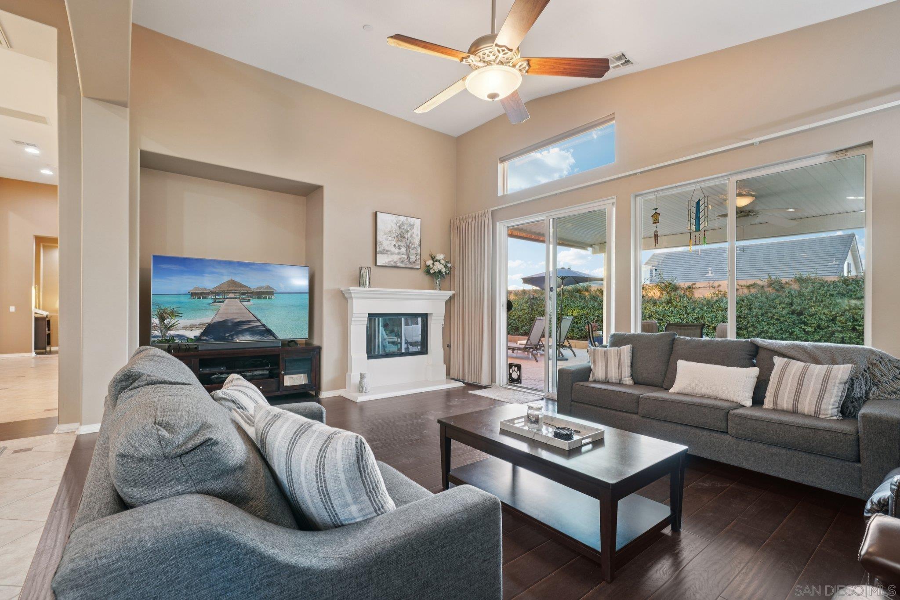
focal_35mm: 16
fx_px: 400
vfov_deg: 73.8
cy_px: 300
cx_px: 450
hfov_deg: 96.7
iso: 400
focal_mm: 16
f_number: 8
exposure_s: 1/8
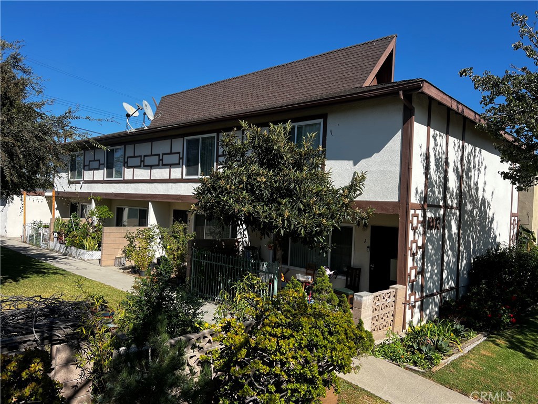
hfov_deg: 67.3
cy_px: 202
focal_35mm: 26
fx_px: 404
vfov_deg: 53.1
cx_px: 269
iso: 50
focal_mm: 5.7
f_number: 1.5
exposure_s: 1/3704
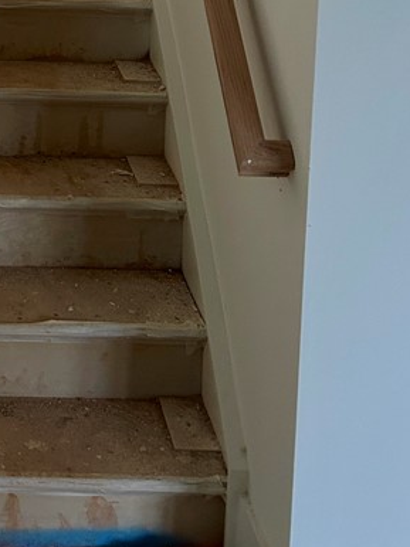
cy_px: -94
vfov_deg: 25.5
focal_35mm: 69
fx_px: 1091
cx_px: -85
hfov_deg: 20.0
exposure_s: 1/85
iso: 125
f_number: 1.5
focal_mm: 5.7
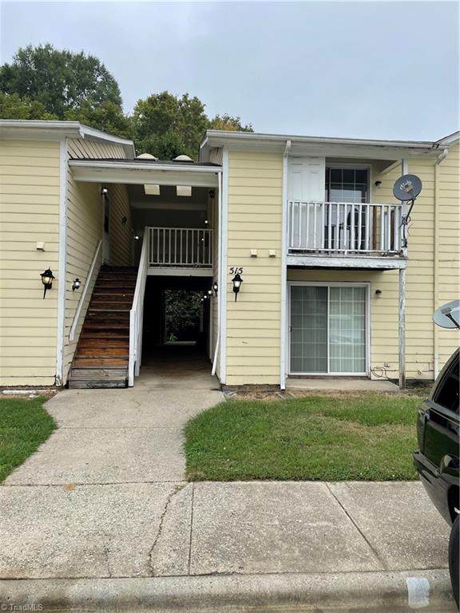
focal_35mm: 26
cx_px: 230
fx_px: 461
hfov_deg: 53.1
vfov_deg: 67.3
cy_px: 306
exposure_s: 1/1335
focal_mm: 4.2
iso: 32
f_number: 1.6
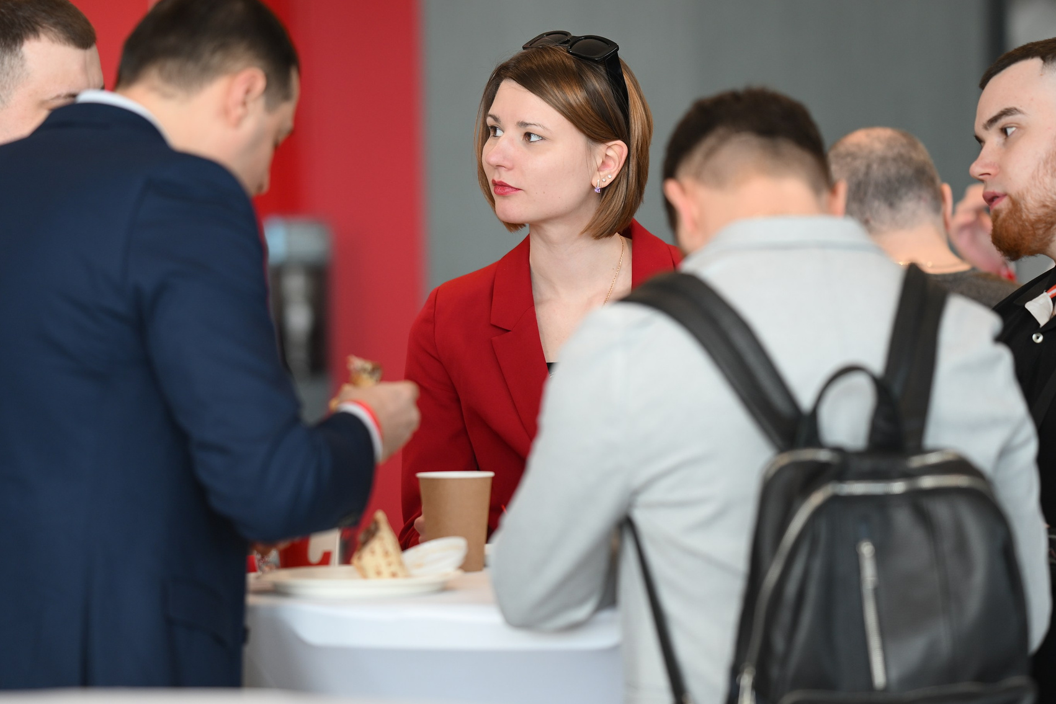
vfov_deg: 6.8
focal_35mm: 203
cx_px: 490
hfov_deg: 10.1
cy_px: 293
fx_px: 5955
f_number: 1.8
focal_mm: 135
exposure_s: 1/250
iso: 250
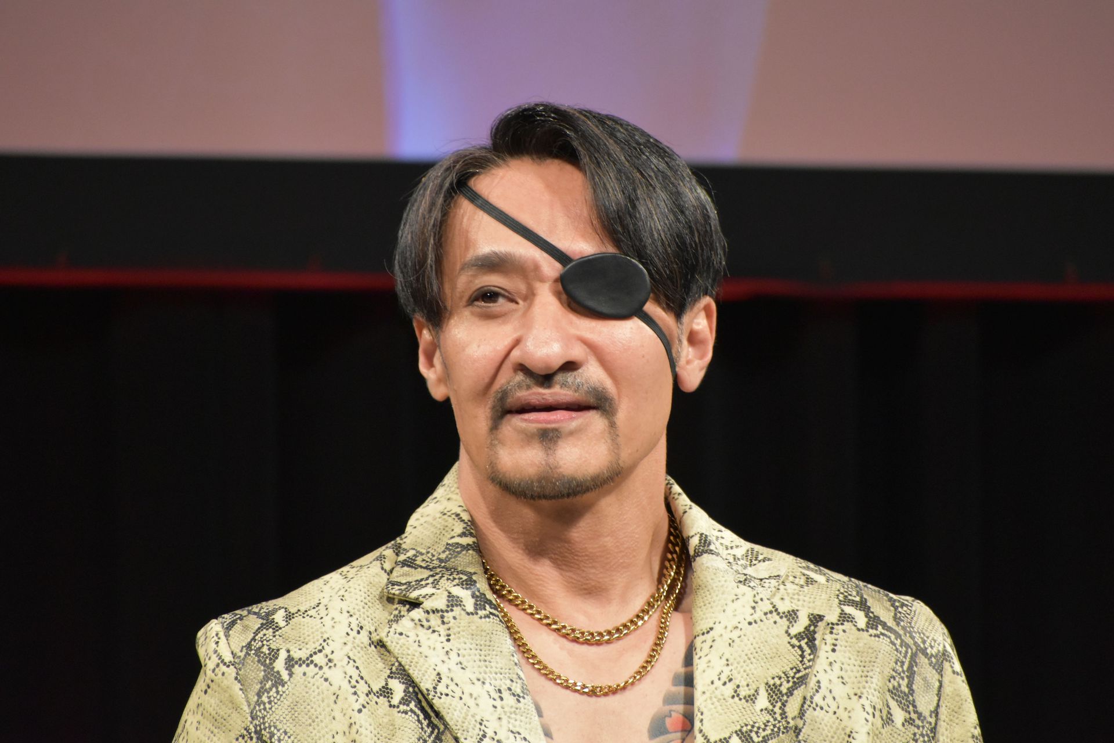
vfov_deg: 3.1
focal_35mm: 450
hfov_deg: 4.6
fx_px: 13924
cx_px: 557
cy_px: 372
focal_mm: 300
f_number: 6.3
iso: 2500
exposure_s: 1/125
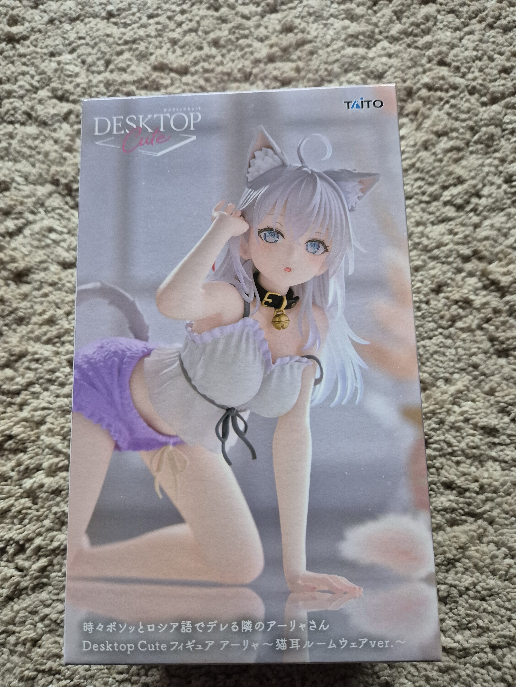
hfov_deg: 58.9
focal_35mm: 23
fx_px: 457
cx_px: 258
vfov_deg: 73.9
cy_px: 344
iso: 1000
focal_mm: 5.4
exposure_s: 1/100
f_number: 1.8
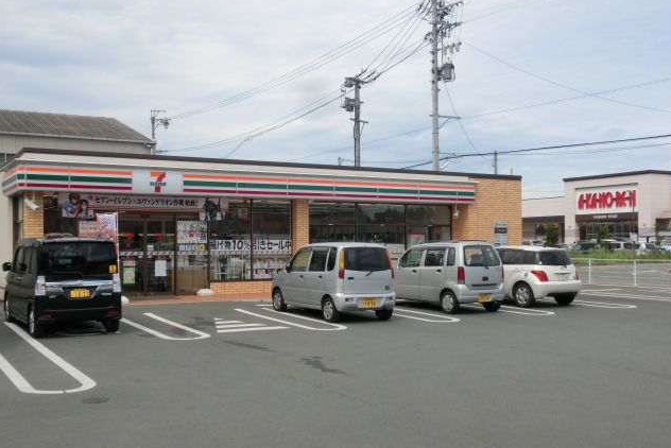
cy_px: 234
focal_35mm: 40
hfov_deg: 48.4
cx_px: 338
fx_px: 746
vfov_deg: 33.4
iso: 80
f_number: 3.9
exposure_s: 1/1000
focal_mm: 6.67
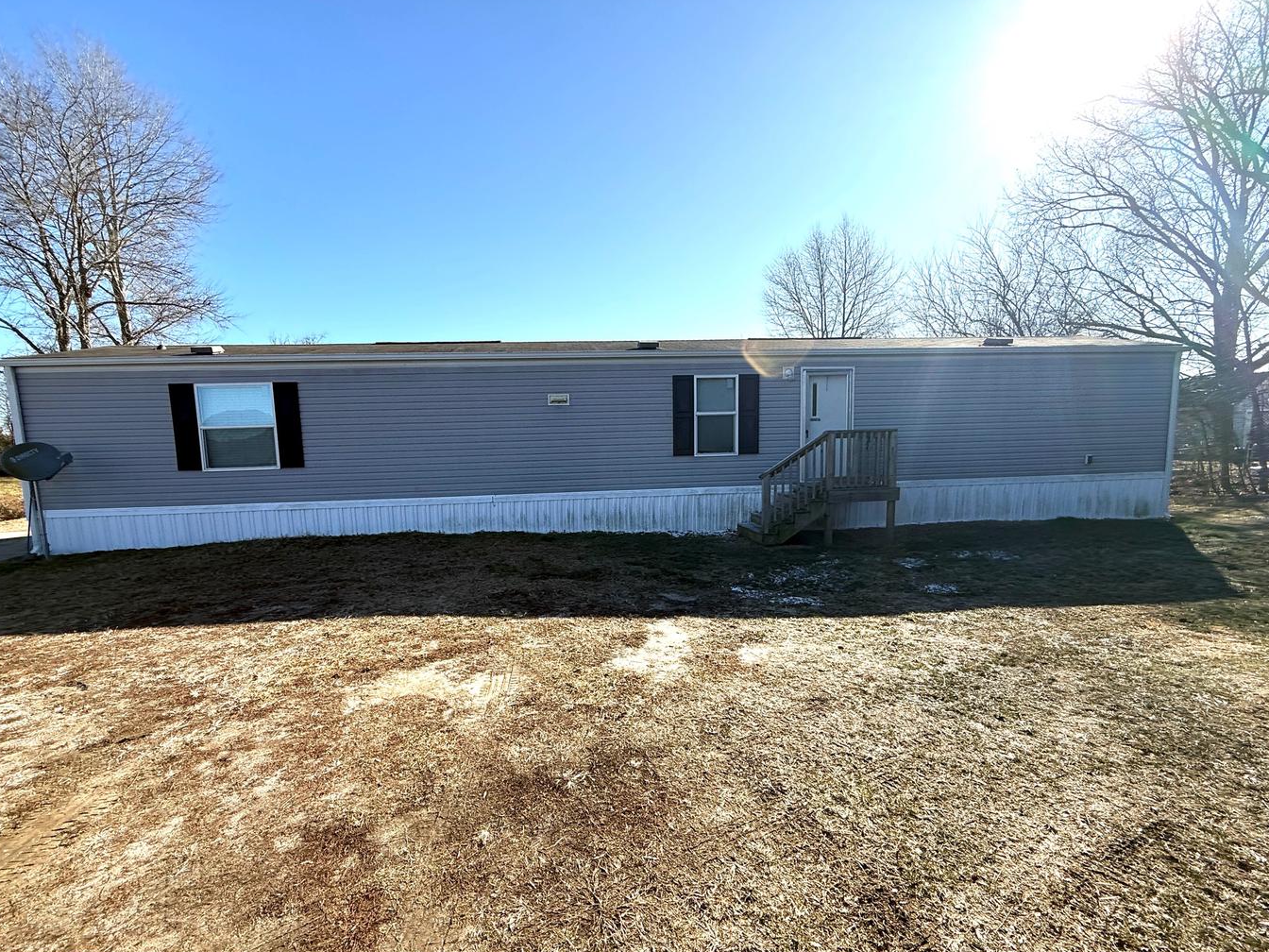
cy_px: 502
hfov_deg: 98.1
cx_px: 611
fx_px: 550
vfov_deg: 81.7
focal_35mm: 15
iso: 64
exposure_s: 1/1431
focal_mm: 2.22
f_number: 2.2
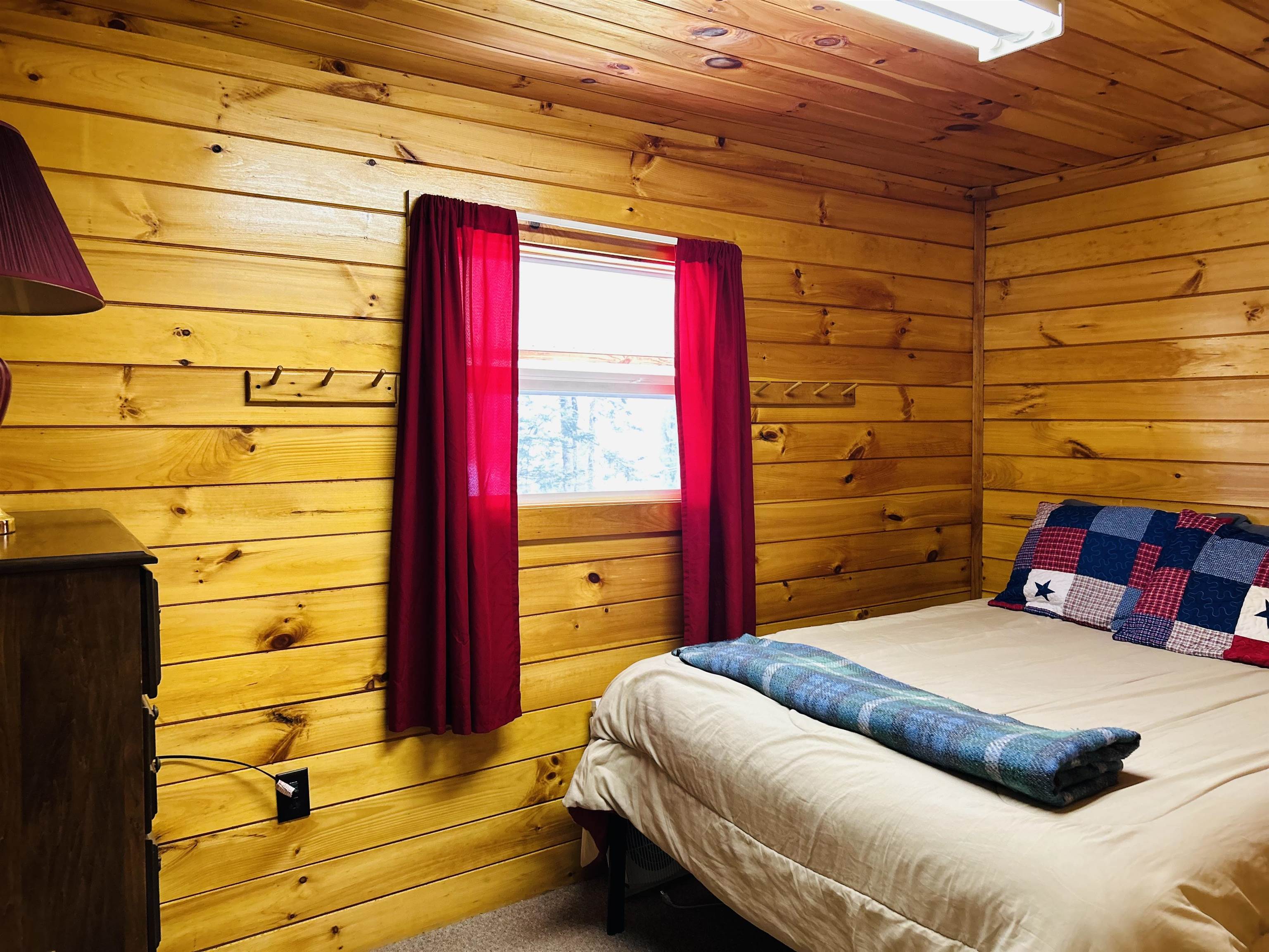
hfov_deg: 67.3
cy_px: 476
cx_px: 634
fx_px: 953
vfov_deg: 53.1
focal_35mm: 26
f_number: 1.5
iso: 200
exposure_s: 1/60
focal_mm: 5.7
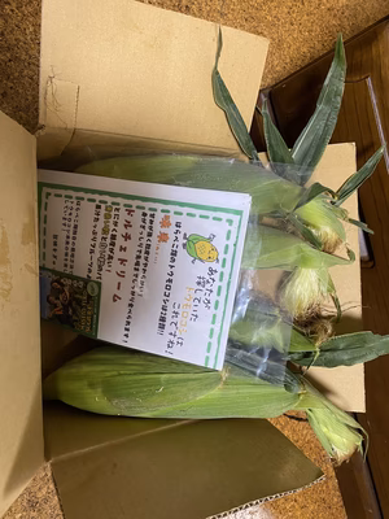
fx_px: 390
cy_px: 260
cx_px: 194
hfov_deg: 53.1
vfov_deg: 67.3
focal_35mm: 26
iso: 320
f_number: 1.8
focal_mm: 4.25
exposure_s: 1/57
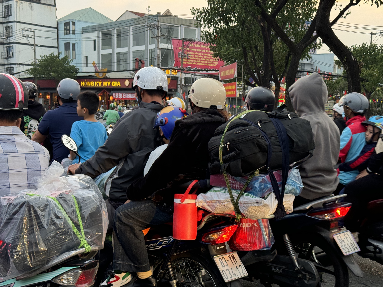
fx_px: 531
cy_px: 144
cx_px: 192
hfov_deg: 39.7
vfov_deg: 30.3
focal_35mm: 48
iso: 125
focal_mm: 6.76
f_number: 1.78
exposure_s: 1/50
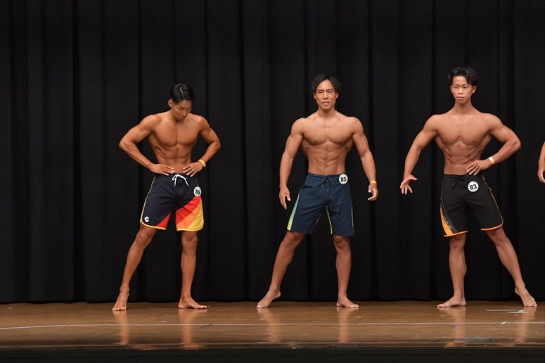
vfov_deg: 7.3
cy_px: 182
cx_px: 272
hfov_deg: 11.0
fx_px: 2830
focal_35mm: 187
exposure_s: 1/400
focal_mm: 125
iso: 6400
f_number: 5.6
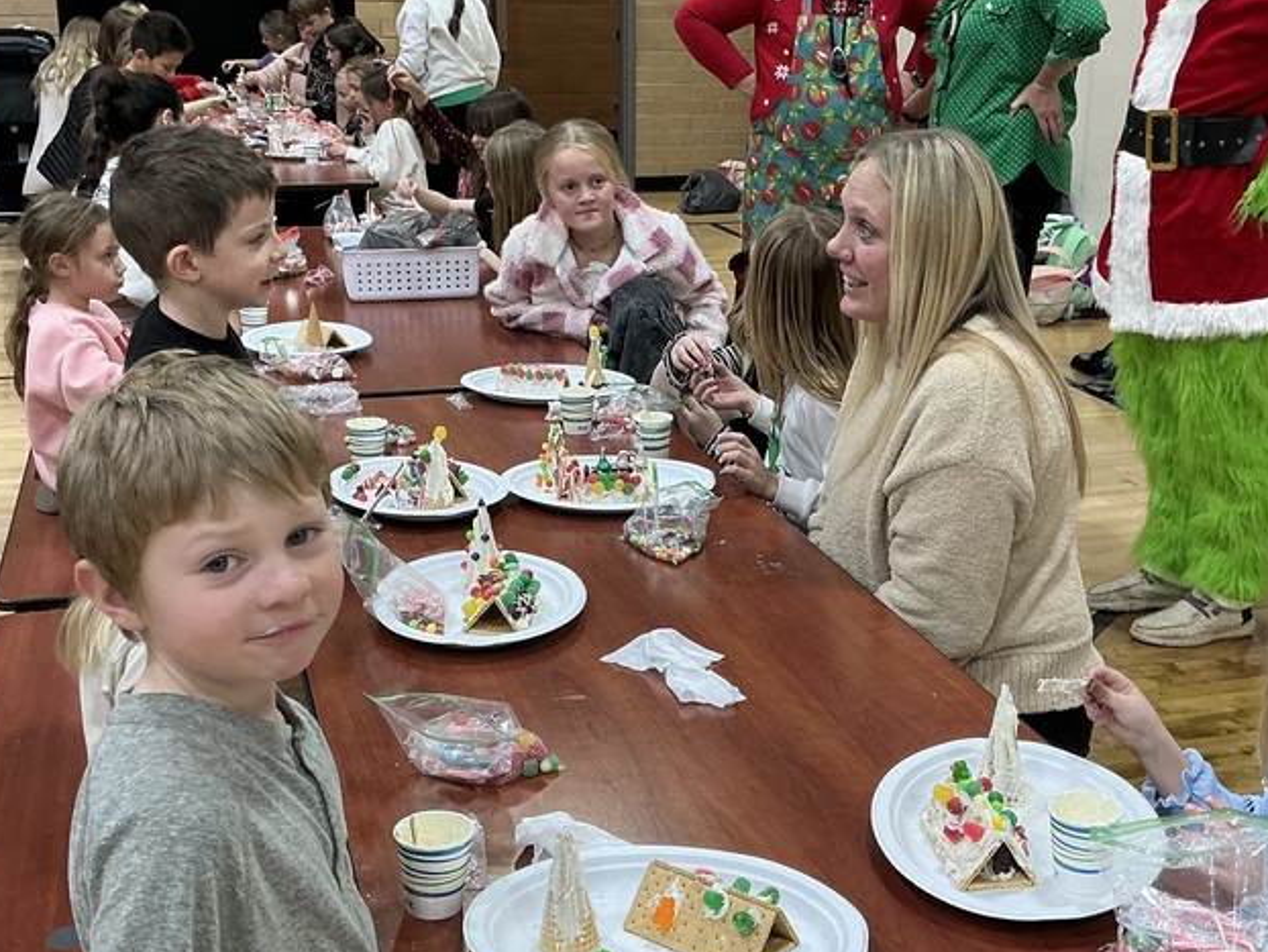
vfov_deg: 32.2
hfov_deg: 42.0
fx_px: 1649
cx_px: 697
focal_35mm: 45
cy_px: 465
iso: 64
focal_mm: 3
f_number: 1.8
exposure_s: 1/60
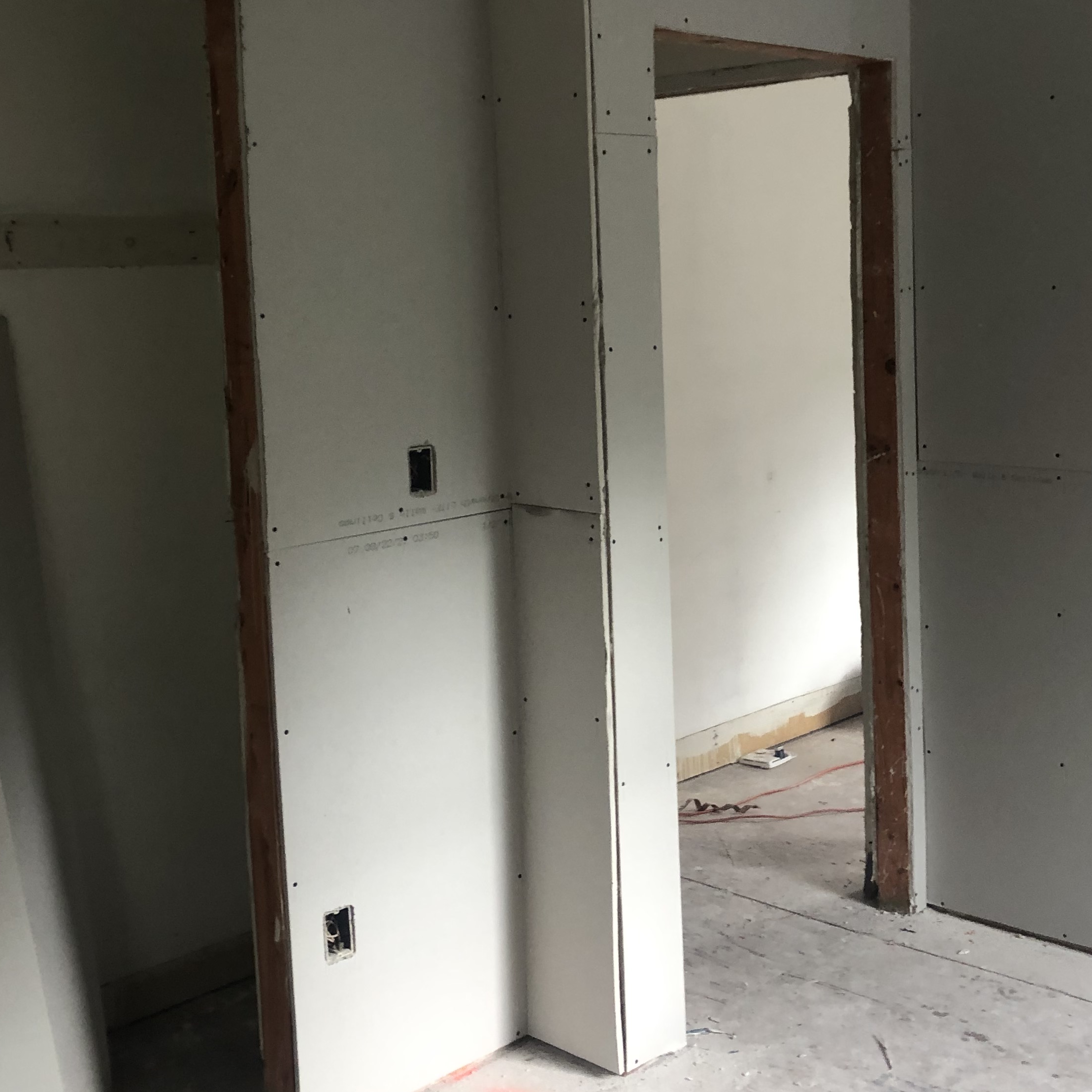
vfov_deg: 37.3
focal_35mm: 45
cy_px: 393
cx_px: 620
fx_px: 1606
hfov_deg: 37.5
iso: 40
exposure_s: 1/30
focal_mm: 3.99
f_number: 1.8
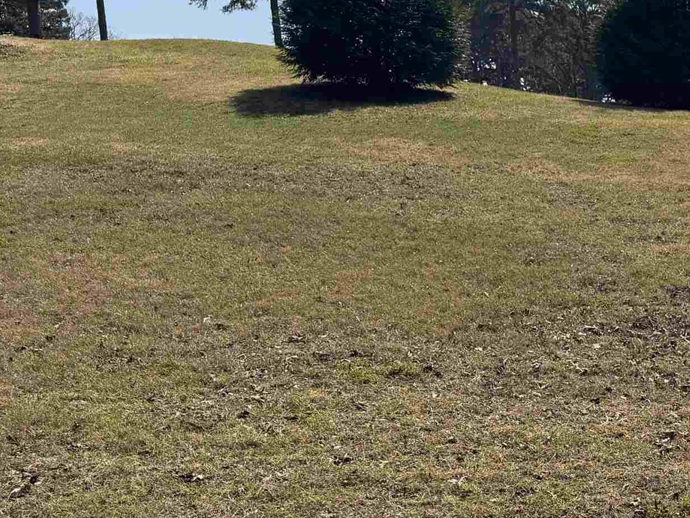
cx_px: 776
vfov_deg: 24.2
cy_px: 389
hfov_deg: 28.9
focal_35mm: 60
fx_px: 1196
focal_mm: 6.76
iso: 100
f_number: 1.78
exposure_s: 1/6711
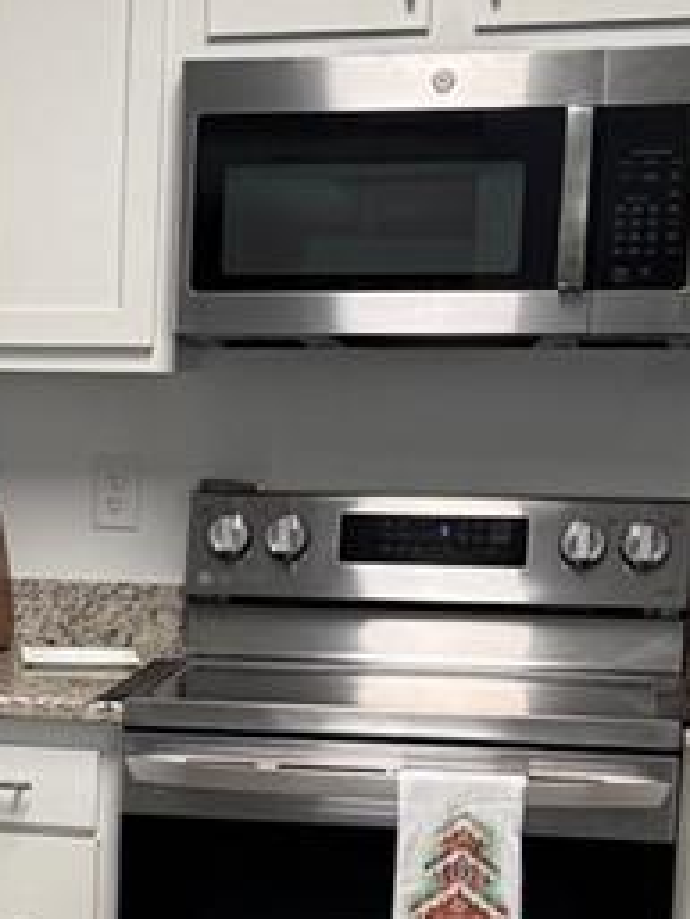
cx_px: -207
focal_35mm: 112
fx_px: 2974
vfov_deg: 17.4
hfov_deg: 12.8
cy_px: 794
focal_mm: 6.76
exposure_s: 1/120
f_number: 1.78
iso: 125
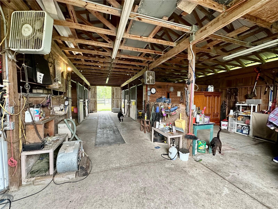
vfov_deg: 85.7
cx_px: 139
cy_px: 104
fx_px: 112
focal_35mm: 14
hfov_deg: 102.1
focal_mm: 2.22
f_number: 2.2
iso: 320
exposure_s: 1/82
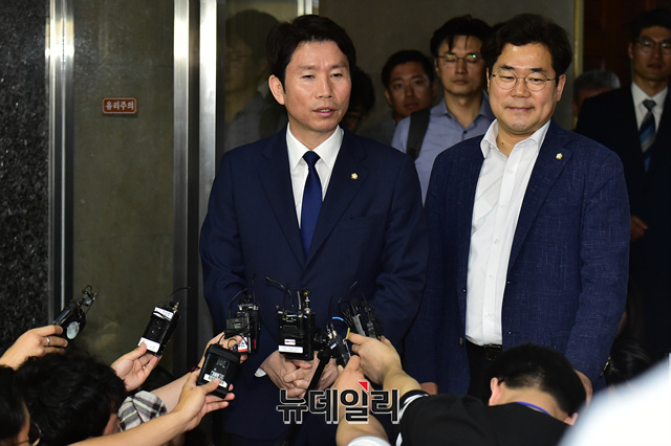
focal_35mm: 112
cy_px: 223
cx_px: 336
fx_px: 2086
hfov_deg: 18.3
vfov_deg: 12.2
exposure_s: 1/250
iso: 4000
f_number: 5.6
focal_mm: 112
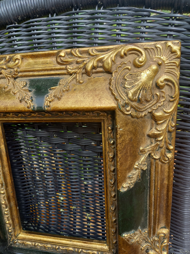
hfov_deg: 54.9
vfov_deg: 69.4
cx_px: 95
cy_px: 127
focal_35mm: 25
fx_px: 183
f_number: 1.8
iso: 50
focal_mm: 4.65
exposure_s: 1/143
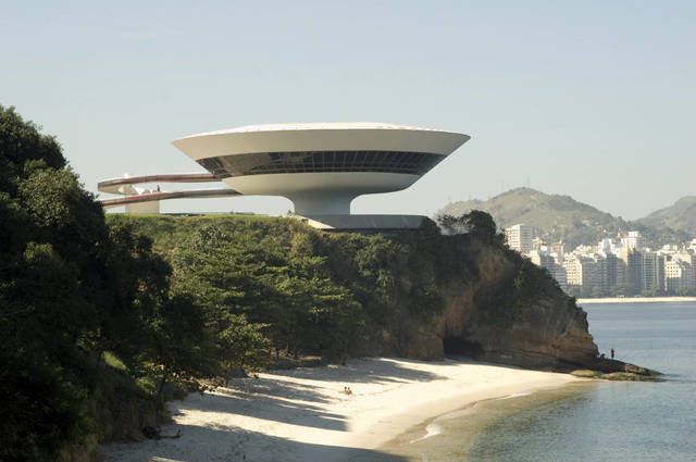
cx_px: 348
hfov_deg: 19.5
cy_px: 231
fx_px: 2027
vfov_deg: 13.0
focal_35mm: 105
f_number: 5
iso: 200
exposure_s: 1/400
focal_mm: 70
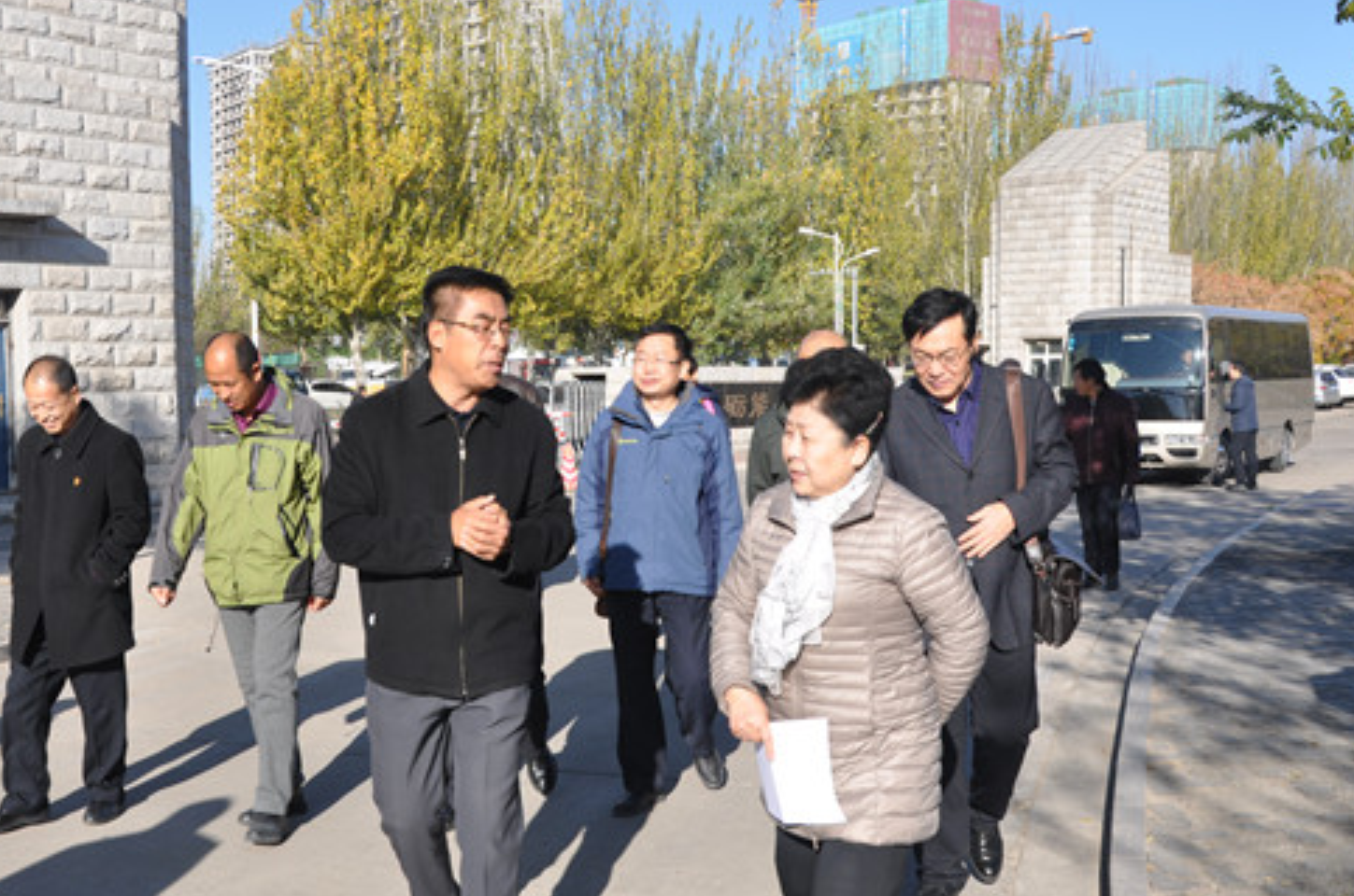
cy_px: 448
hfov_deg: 47.3
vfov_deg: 32.5
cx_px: 575
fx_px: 1539
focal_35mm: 41
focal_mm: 22
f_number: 9
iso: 200
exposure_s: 1/320
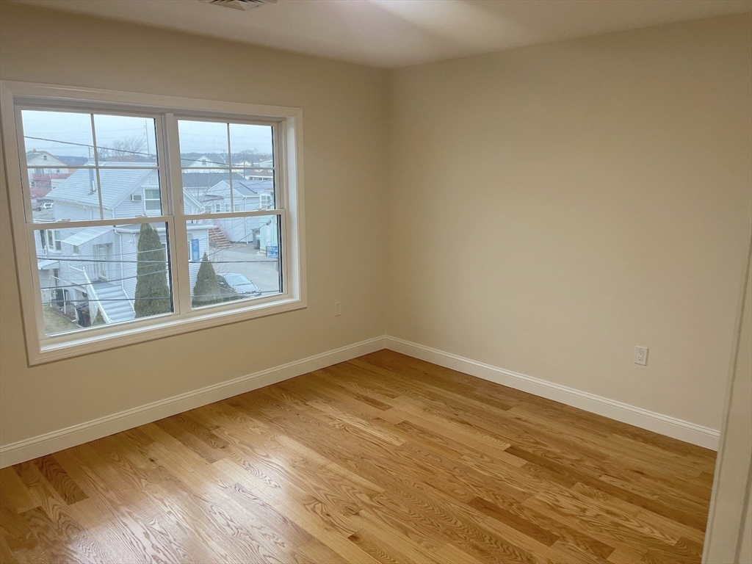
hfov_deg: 67.3
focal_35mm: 26
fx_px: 565
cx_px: 376
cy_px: 282
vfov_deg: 53.1
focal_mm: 5.1
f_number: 1.6
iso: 100
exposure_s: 1/120
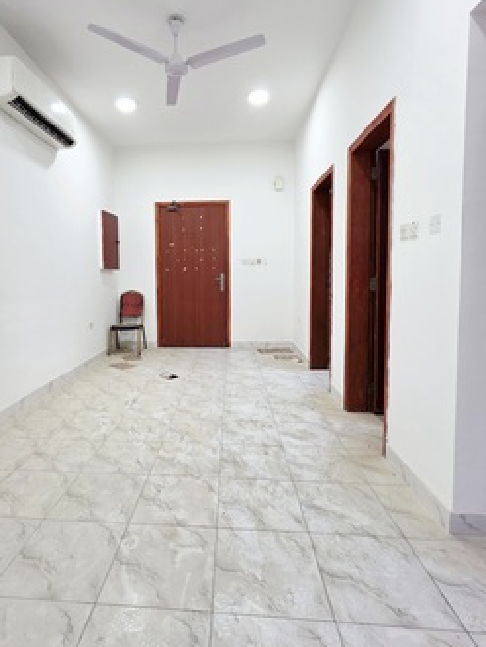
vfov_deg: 87.5
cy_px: 297
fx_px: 337
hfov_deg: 70.9
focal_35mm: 18
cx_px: 195
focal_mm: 2.2
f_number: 1.9
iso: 160
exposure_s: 1/101
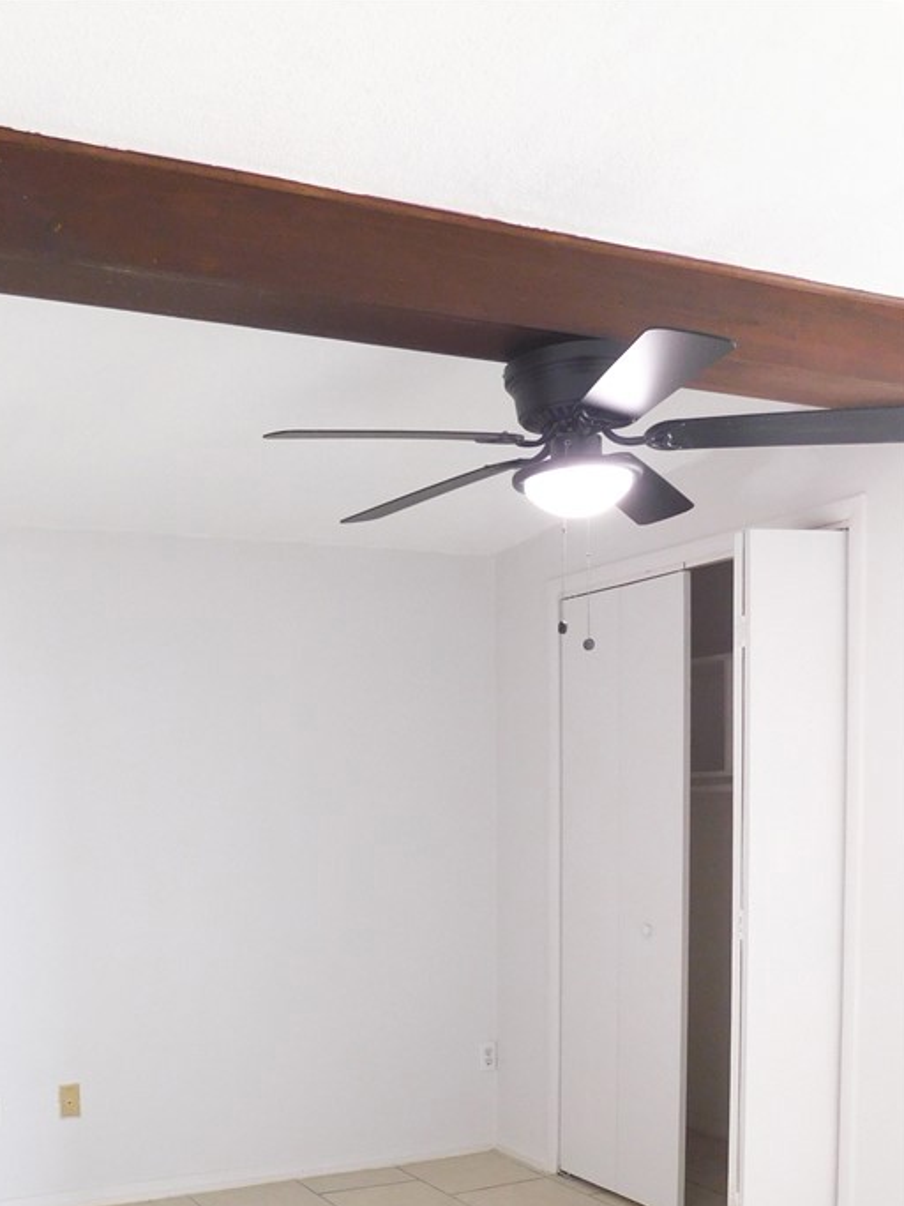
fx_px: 1254
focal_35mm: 36
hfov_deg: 38.7
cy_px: 901
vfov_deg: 49.4
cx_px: 233
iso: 220
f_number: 3
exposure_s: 1/30
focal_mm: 4.1
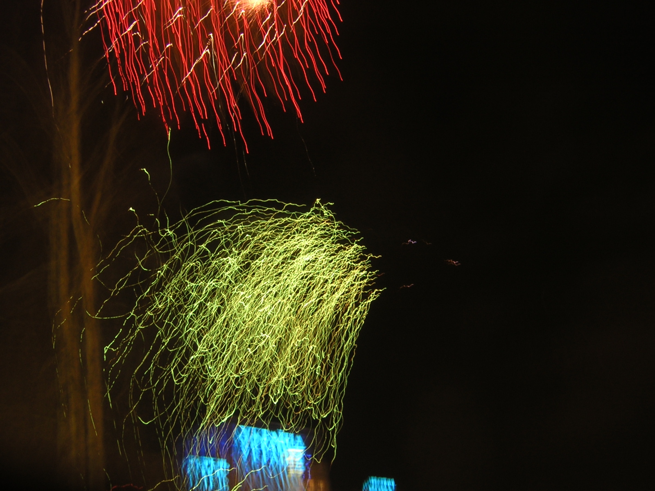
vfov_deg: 39.7
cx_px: 328
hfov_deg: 51.4
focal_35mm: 36
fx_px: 681
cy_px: 246
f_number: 5.2
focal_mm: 4.7
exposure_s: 4
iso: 100
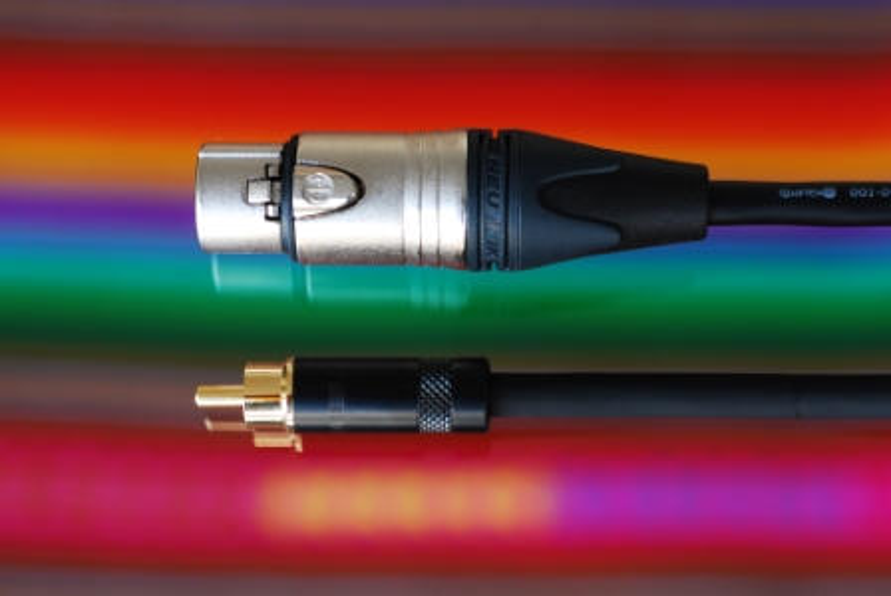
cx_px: 446
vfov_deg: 15.2
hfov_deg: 22.6
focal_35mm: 90
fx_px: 2230
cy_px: 298
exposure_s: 1/6
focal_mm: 60
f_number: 5.6
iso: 100
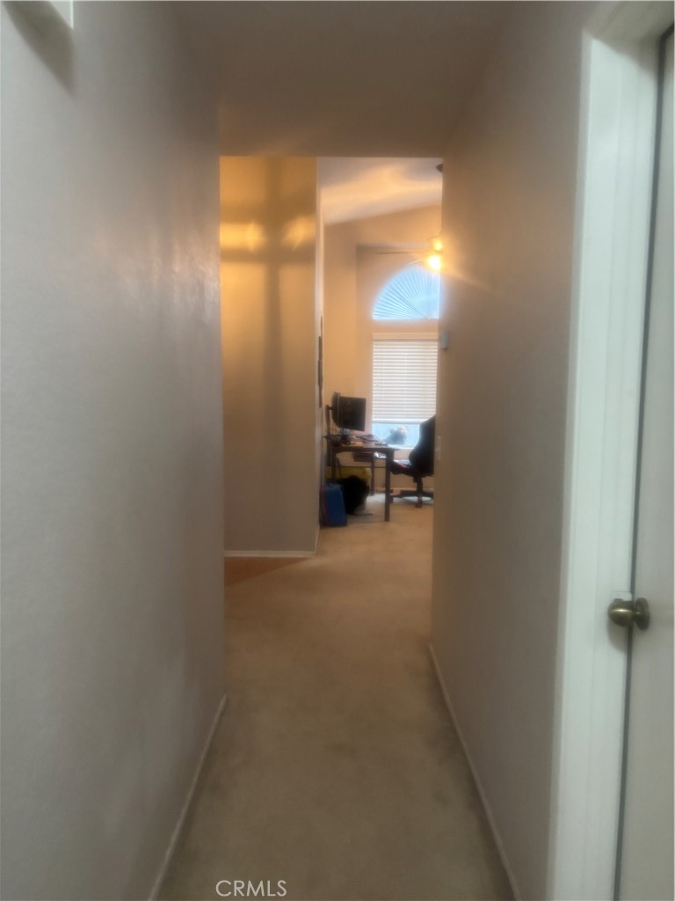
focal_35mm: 26
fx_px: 676
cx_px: 338
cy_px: 450
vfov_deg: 67.3
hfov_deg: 53.1
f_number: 1.6
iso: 400
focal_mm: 5.96
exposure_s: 1/40
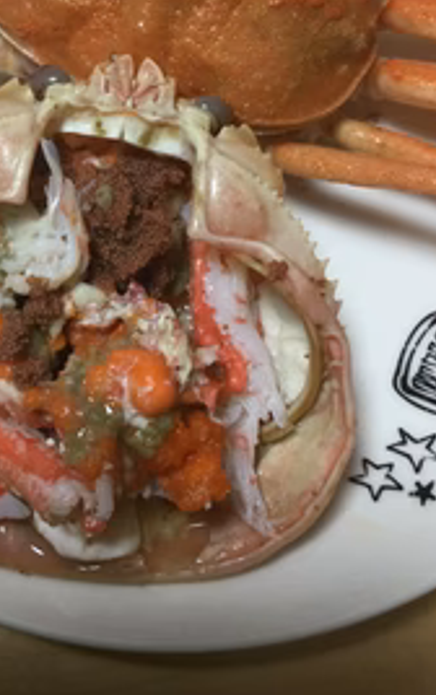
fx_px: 930
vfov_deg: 40.0
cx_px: 153
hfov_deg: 26.3
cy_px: 179
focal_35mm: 49
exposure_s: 1/30
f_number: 2.4
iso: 64
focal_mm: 3.3
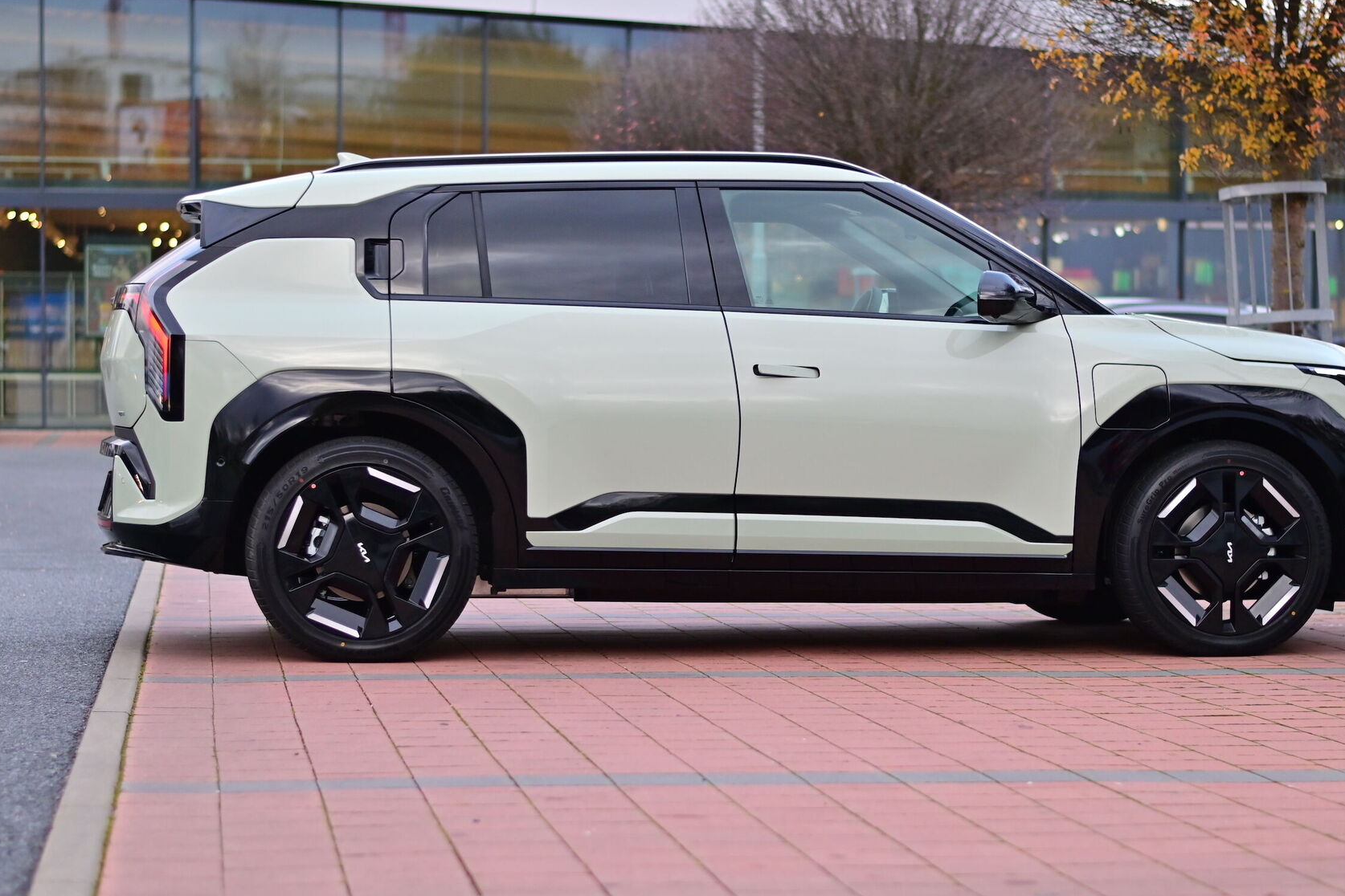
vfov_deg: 15.9
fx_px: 3213
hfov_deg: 23.6
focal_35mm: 86
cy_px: 499
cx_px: 746
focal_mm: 50
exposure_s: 1/800
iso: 400
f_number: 2
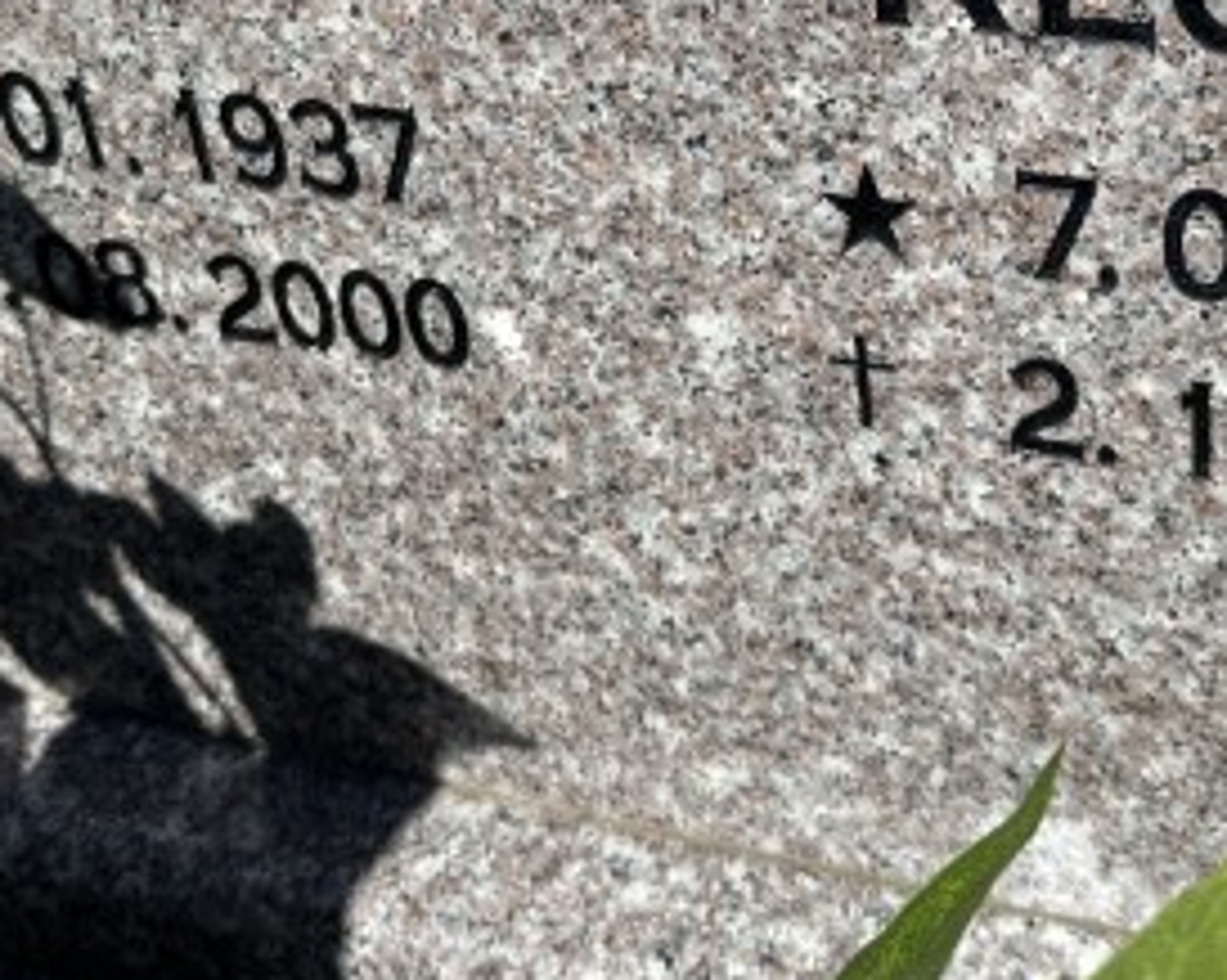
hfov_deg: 34.1
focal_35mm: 55
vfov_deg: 26.2
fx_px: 1996
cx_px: 737
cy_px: 13
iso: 80
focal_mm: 6.86
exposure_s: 1/8197
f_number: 1.78
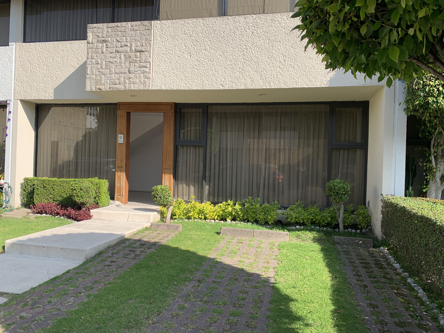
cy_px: 166
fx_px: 333
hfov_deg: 67.3
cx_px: 222
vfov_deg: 53.1
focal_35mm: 26
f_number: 1.8
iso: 25
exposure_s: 1/1205
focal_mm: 4.25
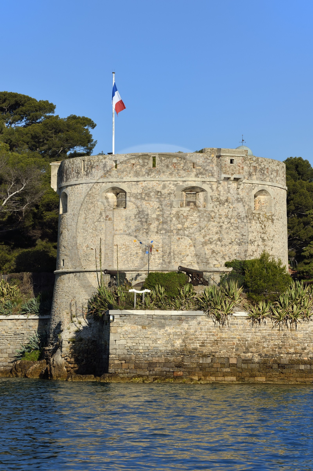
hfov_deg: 8.6
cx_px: 156
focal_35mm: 160
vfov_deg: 12.8
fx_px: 2089
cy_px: 236
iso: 200
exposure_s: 1/400
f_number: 10
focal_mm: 160
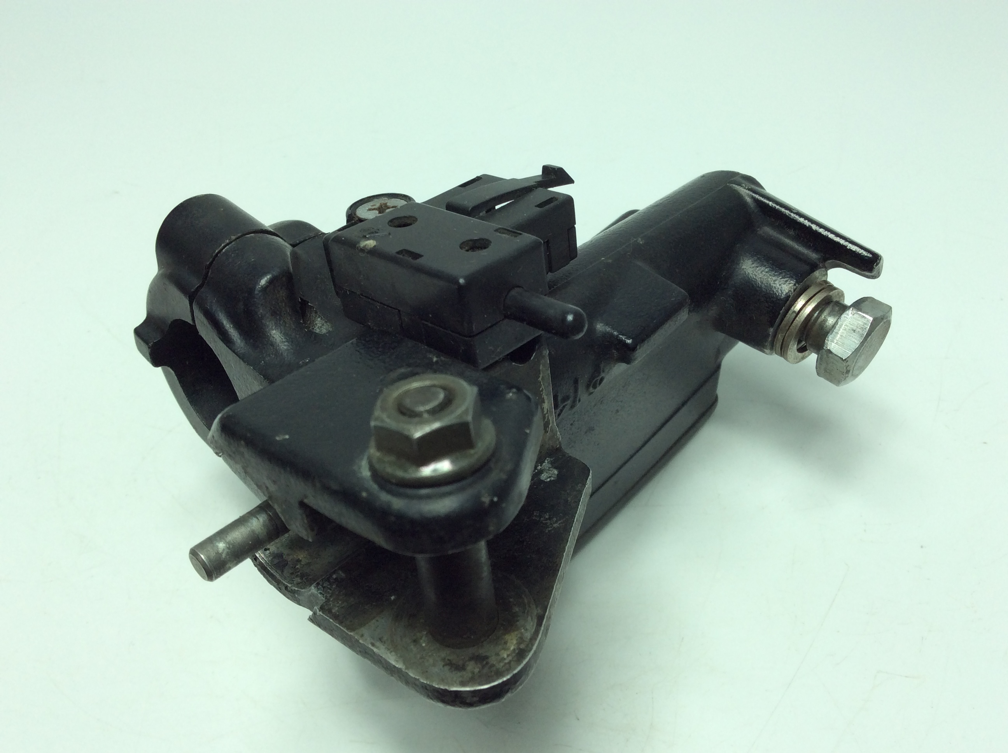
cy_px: 376
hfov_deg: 56.9
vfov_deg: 44.1
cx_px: 504
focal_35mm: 32
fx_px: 930
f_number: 2.4
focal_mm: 3.3
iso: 32
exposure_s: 1/357
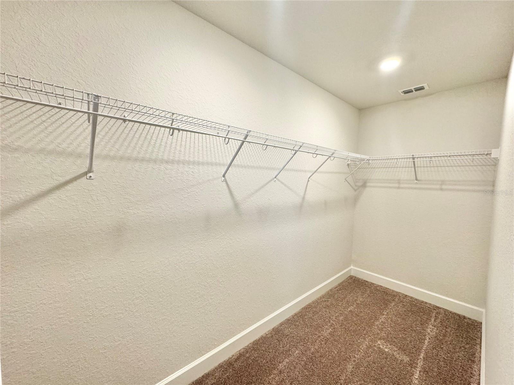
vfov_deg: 85.7
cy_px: 192
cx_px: 257
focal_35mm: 14
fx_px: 208
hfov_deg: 102.1
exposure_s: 1/120
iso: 200
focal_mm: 2.22
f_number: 2.2
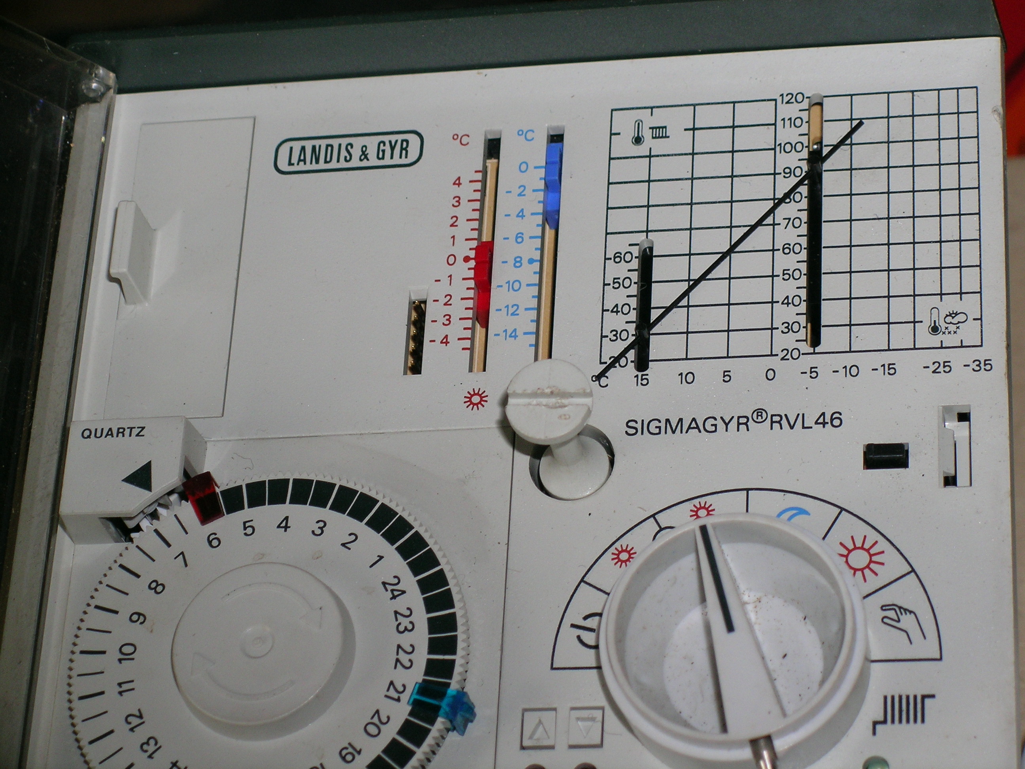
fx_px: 3435
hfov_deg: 17.0
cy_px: 384
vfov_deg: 12.8
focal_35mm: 116
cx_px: 512
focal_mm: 24
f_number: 4.6
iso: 100
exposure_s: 1/121
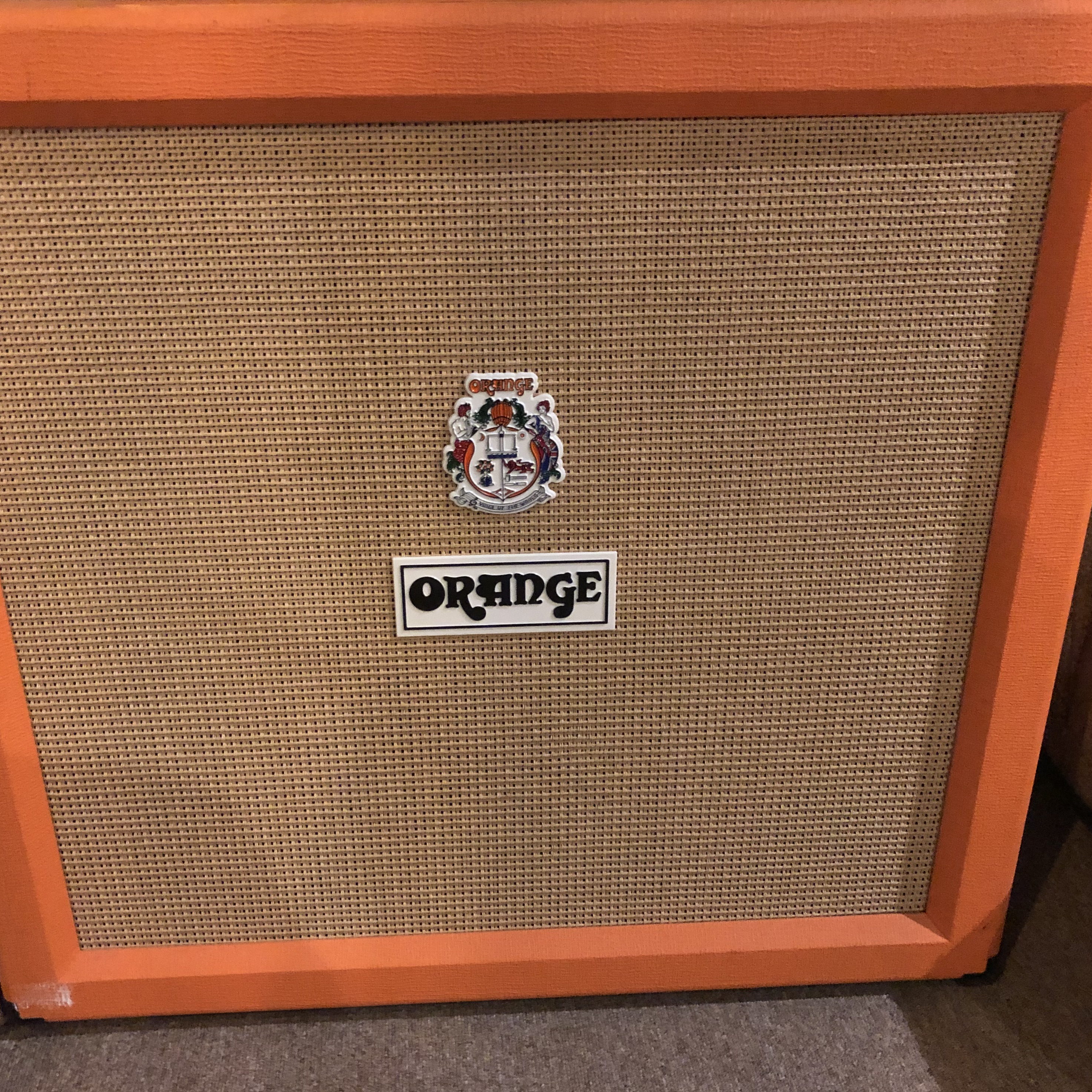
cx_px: 547
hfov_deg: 48.5
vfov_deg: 48.5
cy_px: 551
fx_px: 1213
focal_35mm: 34
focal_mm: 4
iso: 125
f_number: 1.8
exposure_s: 1/4
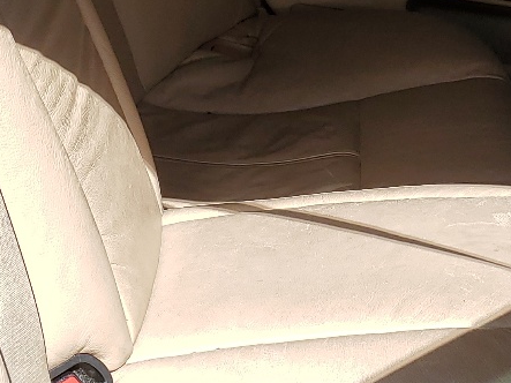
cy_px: 51
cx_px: 421
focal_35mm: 94
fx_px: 1387
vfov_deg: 15.6
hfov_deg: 20.6
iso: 50
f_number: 1.5
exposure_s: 1/1667
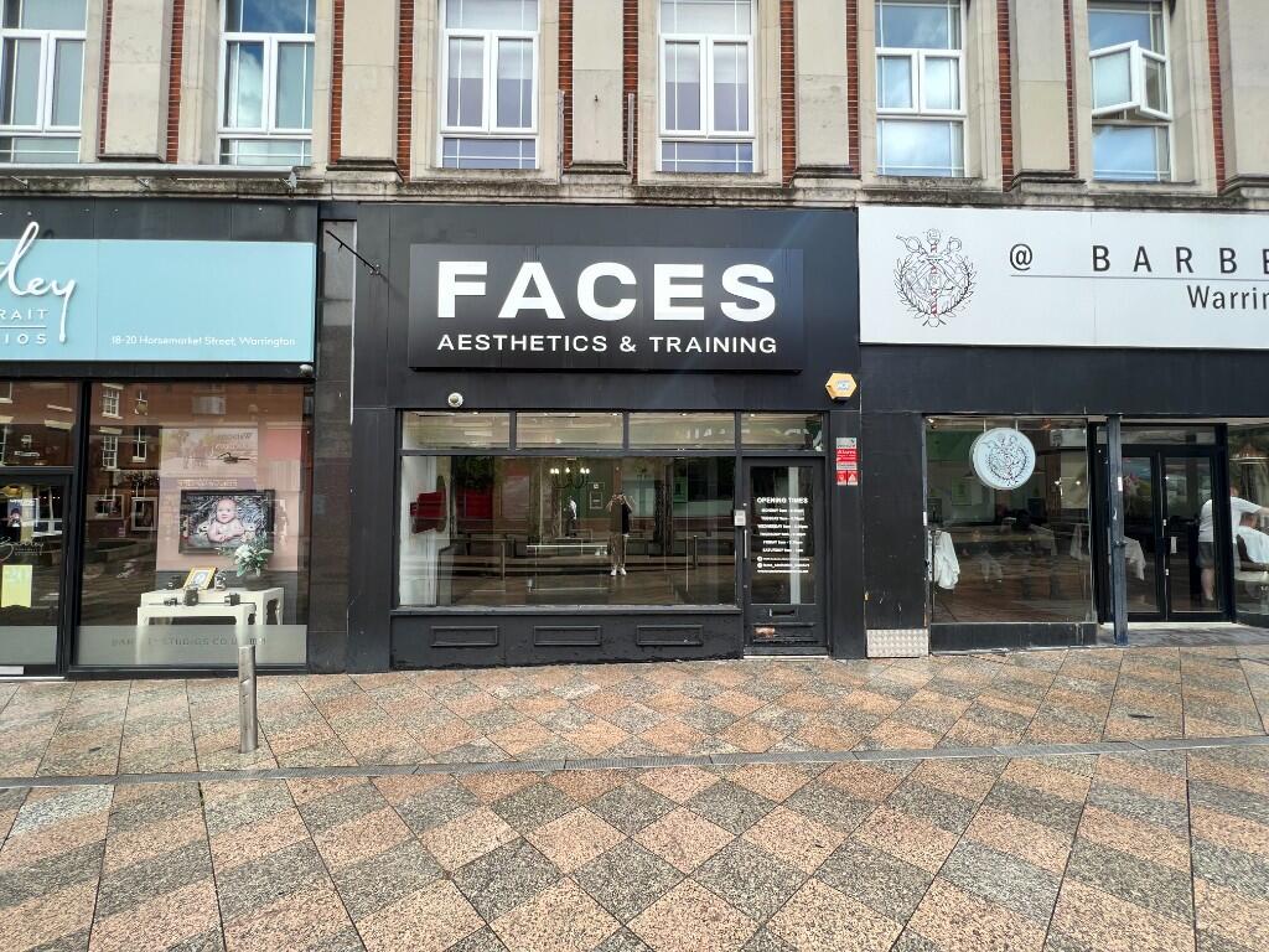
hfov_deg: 106.2
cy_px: 476
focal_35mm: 13
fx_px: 477
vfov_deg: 89.9
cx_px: 634
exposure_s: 1/160
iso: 32
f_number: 1.8
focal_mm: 1.57
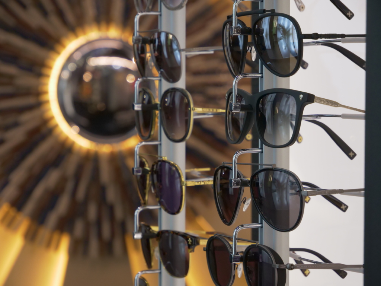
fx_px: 1321
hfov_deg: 16.4
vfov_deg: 12.3
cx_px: 190
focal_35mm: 120
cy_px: 143
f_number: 5.6
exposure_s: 1/200
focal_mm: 60
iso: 1600
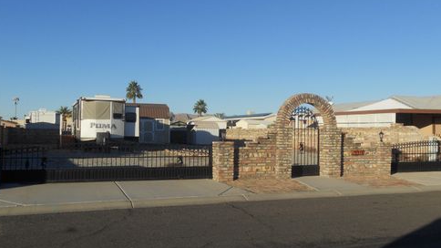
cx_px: 221
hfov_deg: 55.3
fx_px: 421
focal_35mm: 36
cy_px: 116
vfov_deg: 32.8
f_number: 3.5
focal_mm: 5.8
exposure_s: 1/1000
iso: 80
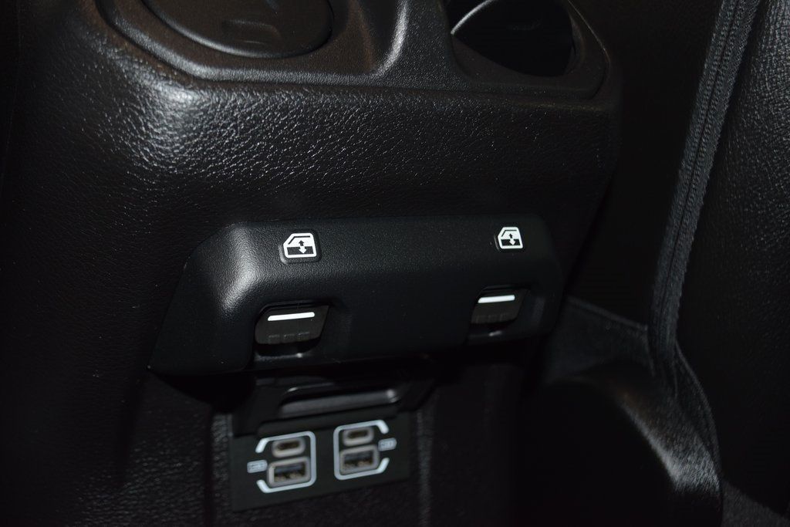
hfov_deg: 49.5
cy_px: 264
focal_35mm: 39
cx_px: 395
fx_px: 856
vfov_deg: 34.2
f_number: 4.2
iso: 720
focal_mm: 26
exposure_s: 1/30
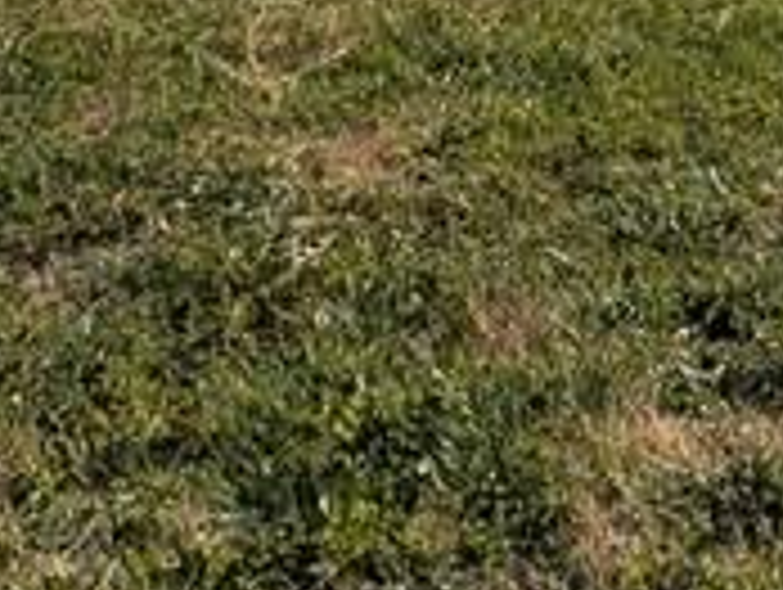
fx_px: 2129
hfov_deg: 19.2
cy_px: -892
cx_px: 1037
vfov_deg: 12.1
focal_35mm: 94
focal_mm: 2.35
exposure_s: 1/3003
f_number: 2.2
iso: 58
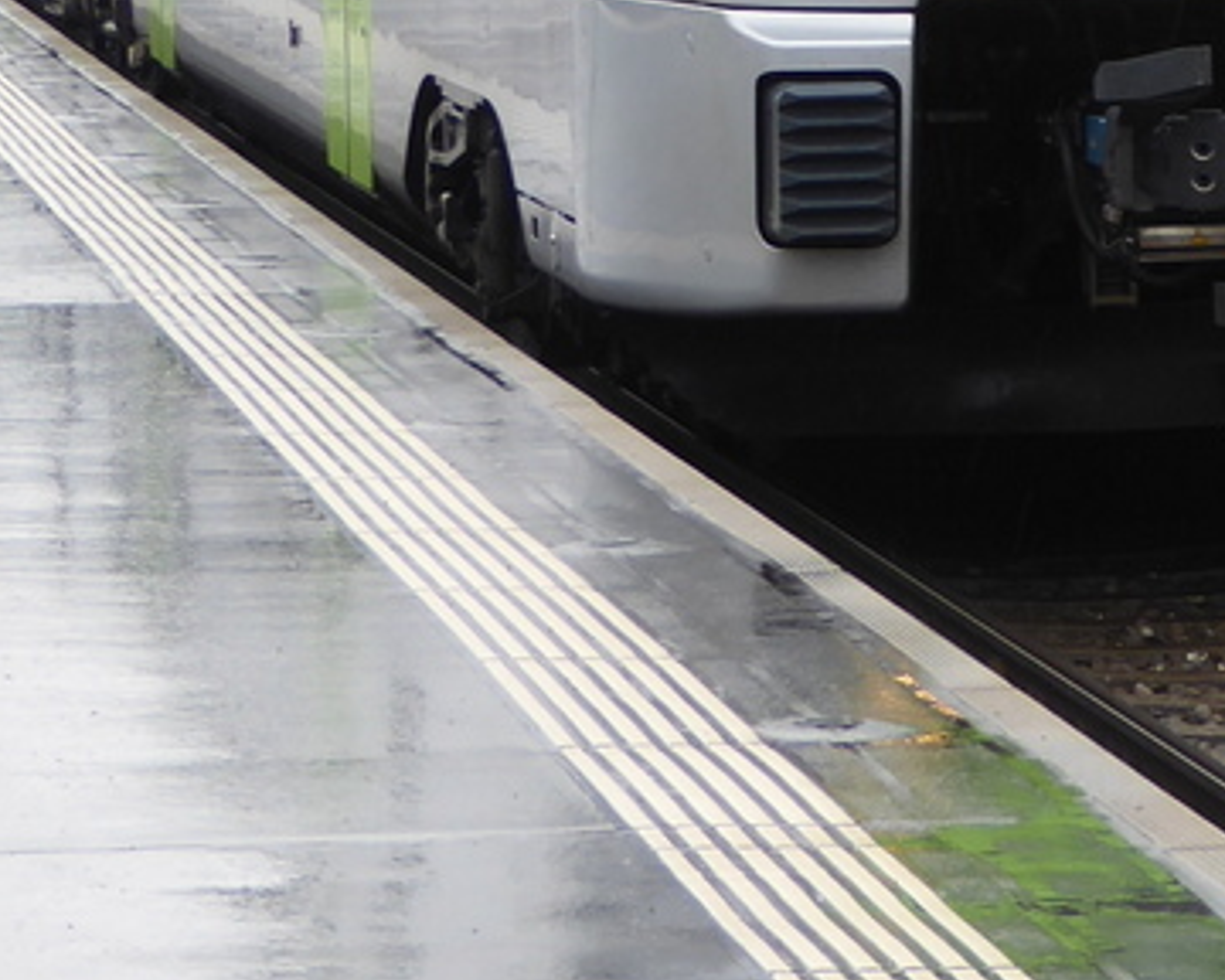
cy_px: -170
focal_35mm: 244
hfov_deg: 7.9
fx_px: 8846
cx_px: 1262
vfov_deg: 6.3
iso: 80
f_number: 4.5
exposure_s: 1/125
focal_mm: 12.5
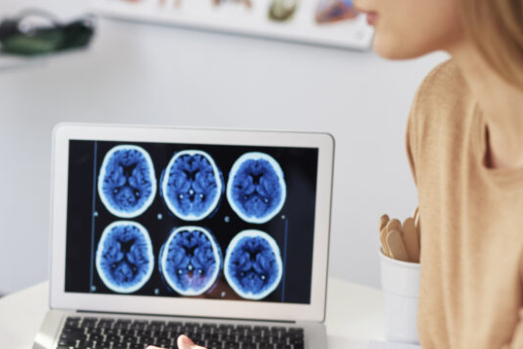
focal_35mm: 95
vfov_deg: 14.3
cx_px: 65
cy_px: 286
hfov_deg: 21.1
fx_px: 1380
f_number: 2.2
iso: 200
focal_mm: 50
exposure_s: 1/320
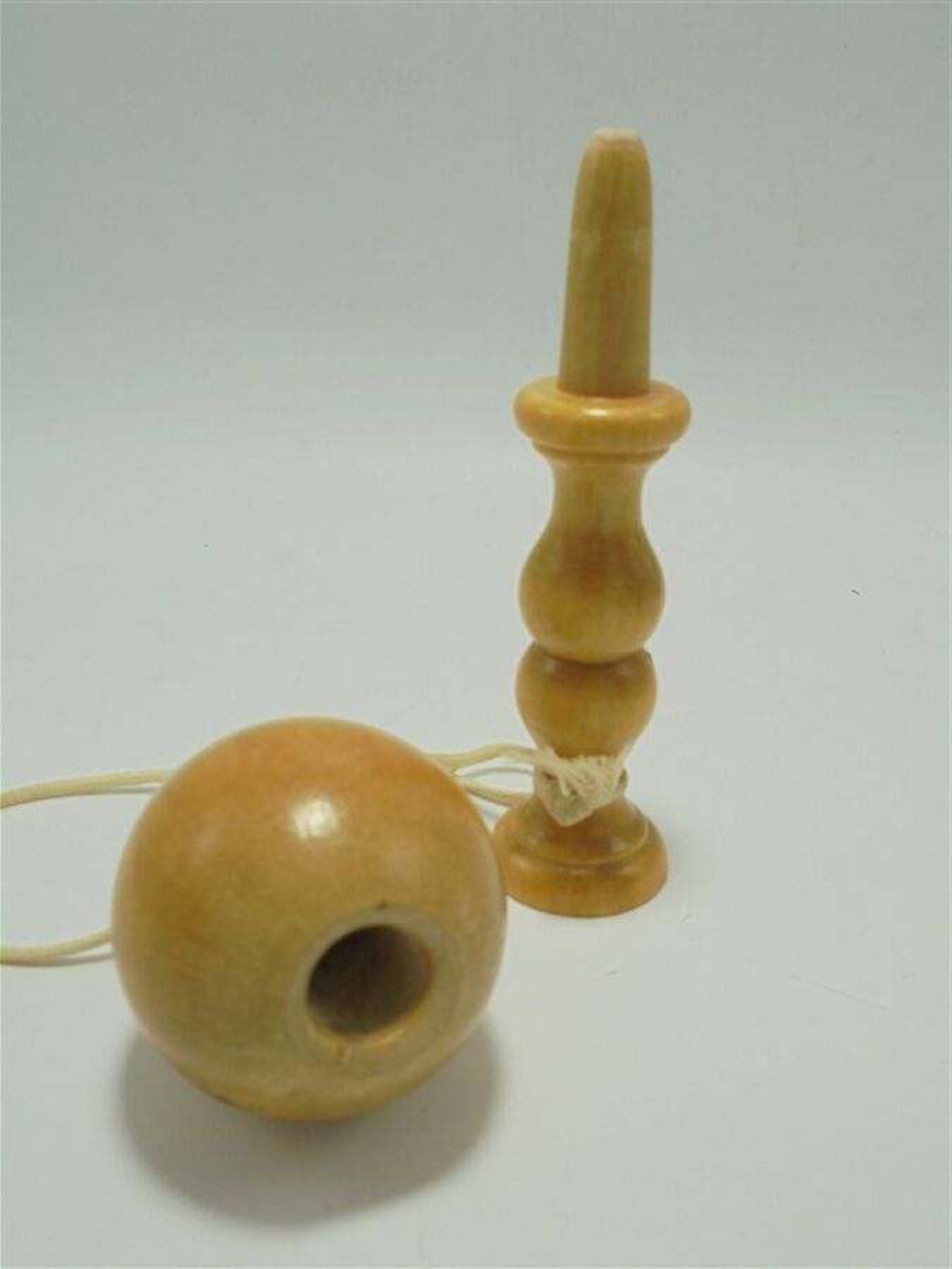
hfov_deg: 41.8
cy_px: 634
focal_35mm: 34
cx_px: 476
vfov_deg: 54.0
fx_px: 1247
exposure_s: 1/80
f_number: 4
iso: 100
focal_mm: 6.1
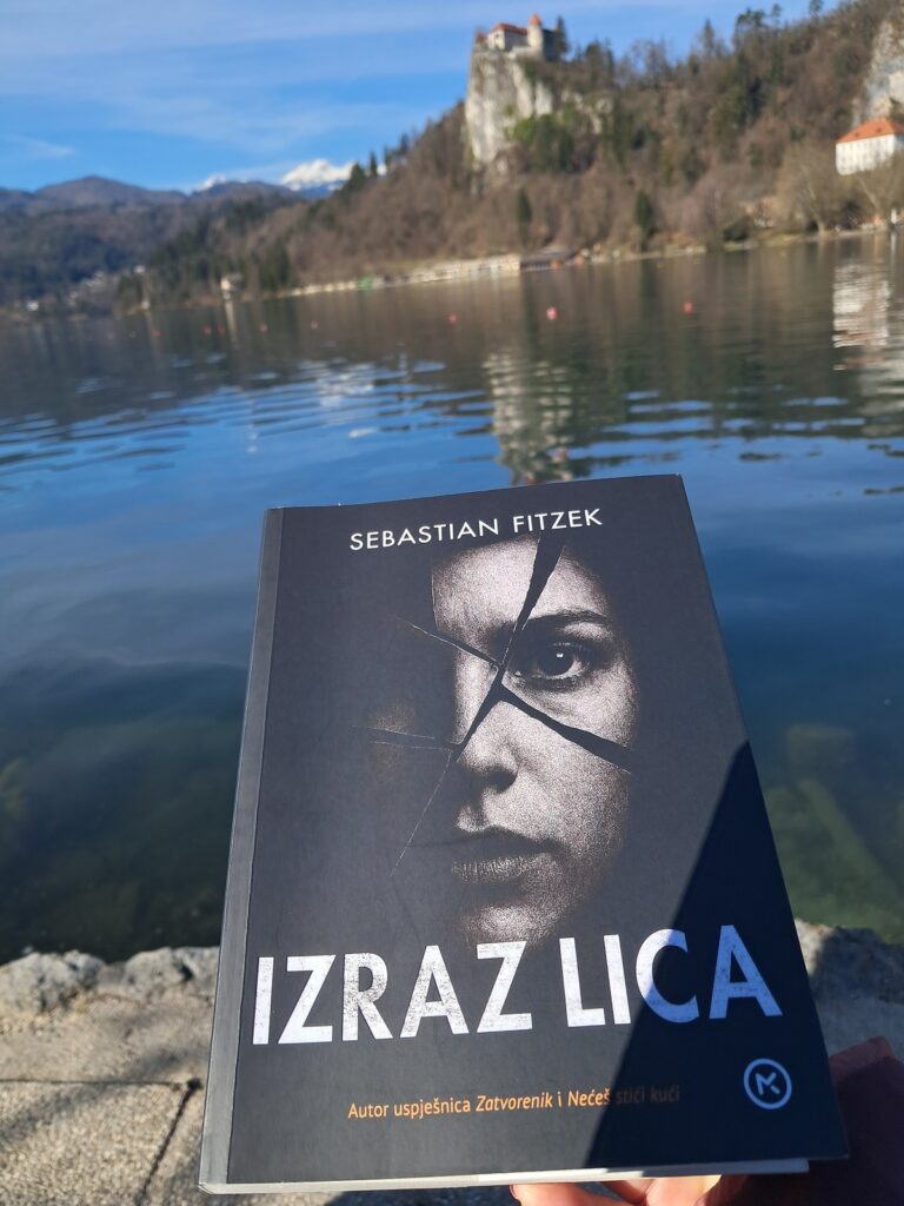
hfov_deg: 51.4
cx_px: 452
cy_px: 603
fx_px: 940
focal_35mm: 27
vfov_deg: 65.3
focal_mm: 4
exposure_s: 1/728
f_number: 1.8
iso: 50
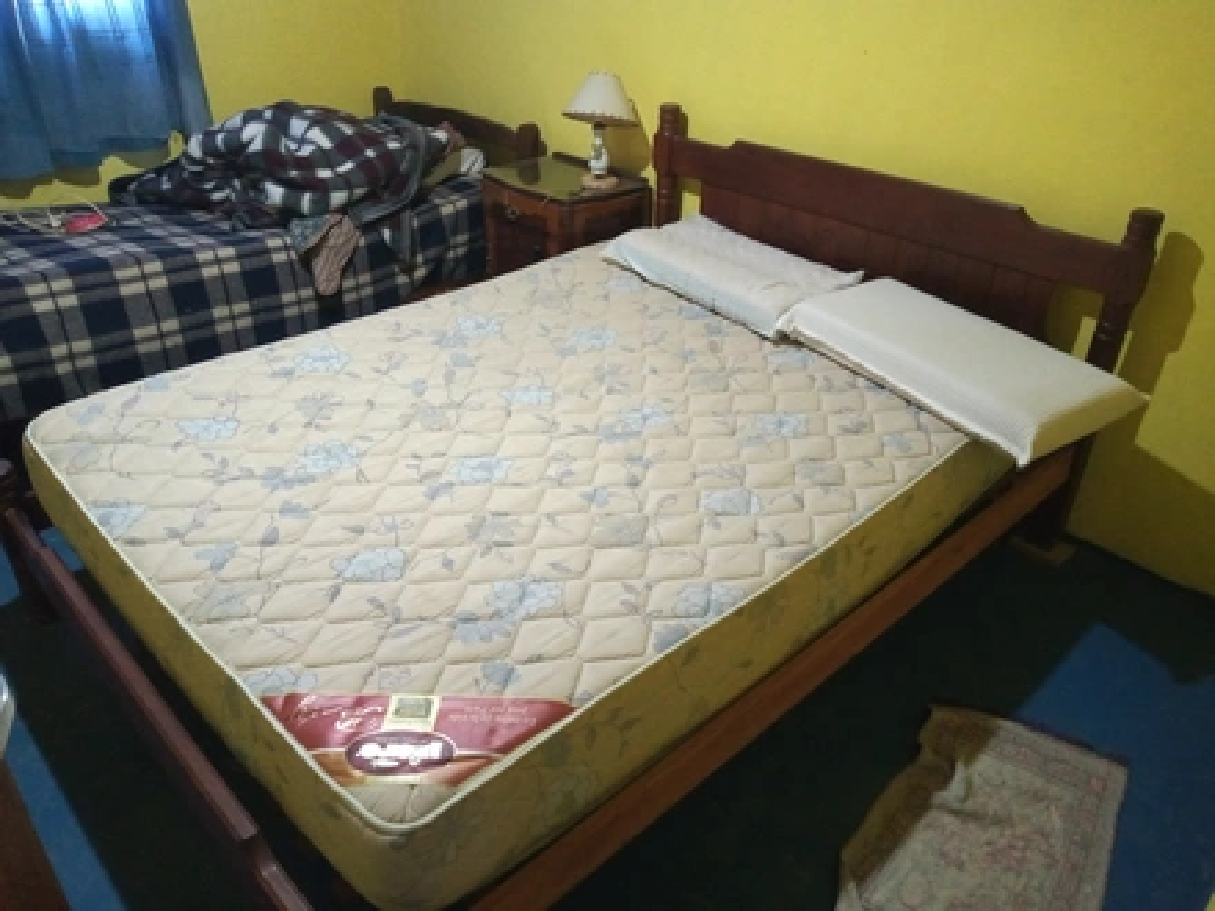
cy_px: 456
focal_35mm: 20
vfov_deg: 66.0
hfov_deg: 81.7
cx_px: 608
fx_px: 702
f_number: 2
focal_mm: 3.54
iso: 747
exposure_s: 1/20
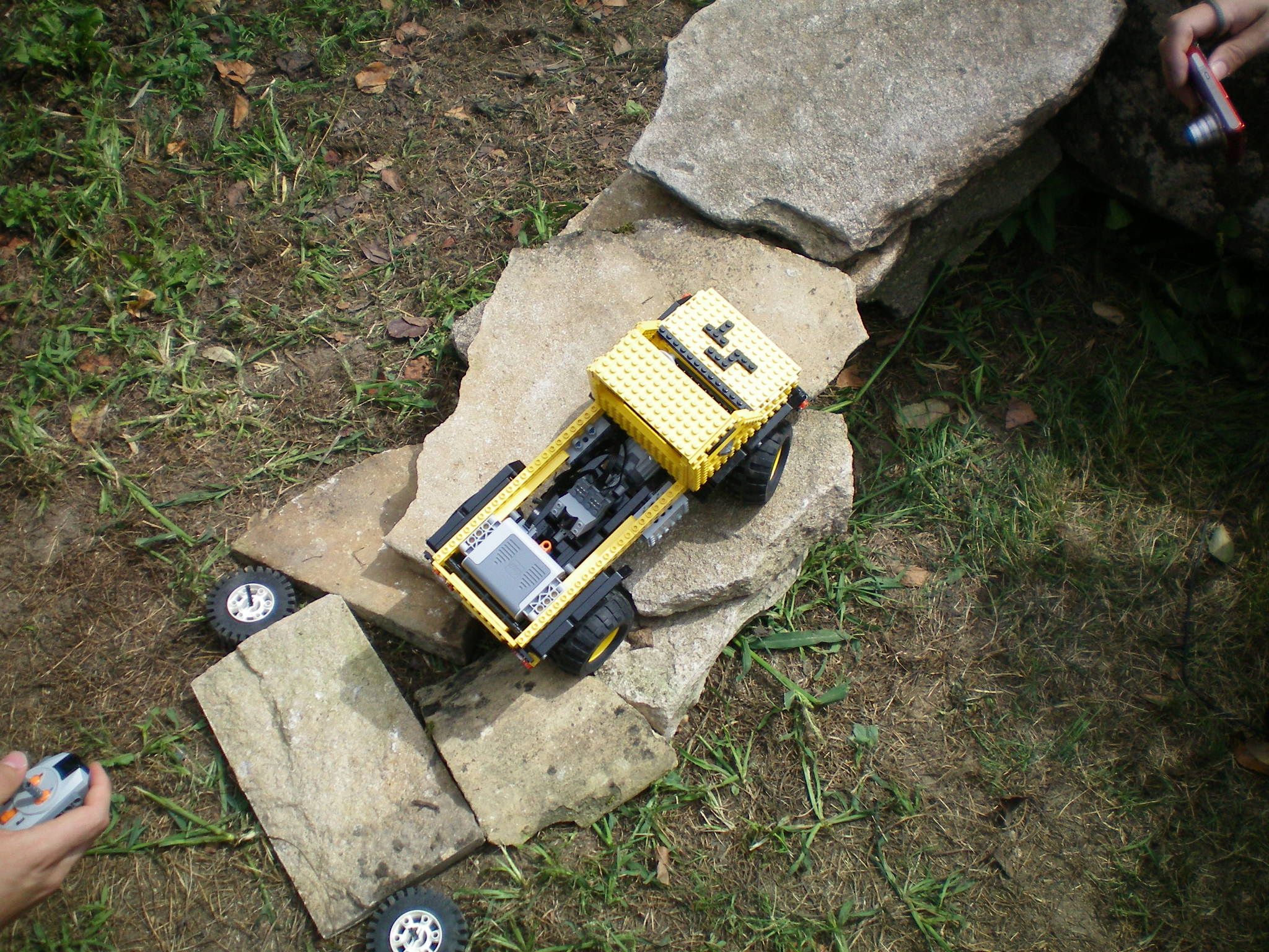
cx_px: 634
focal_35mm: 38
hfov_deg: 49.0
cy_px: 476
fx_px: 1393
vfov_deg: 37.7
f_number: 3.1
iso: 64
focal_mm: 6.3
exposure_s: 1/640
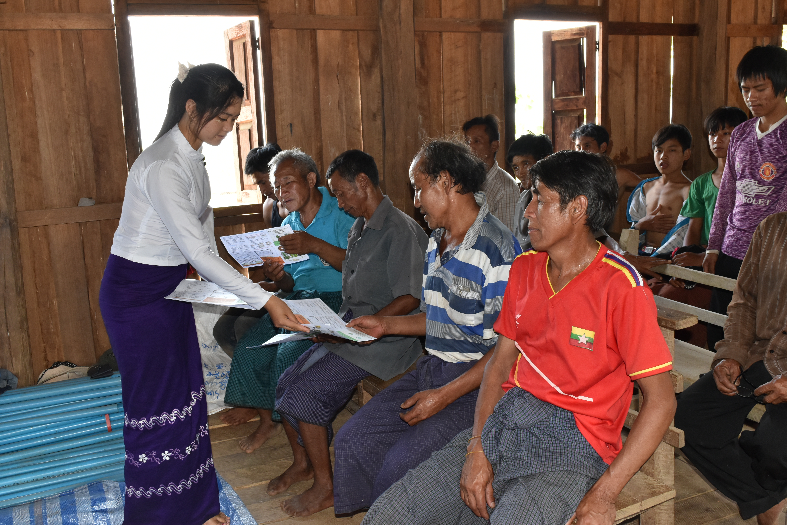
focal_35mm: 34
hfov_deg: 55.1
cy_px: 262
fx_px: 754
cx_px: 394
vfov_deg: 38.4
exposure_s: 1/60
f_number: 8
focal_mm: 23
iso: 1000
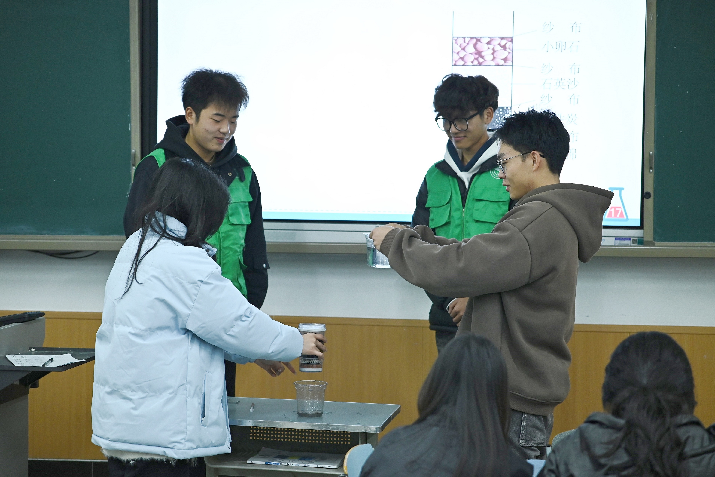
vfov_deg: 16.3
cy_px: 238
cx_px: 358
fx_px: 1668
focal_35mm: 84
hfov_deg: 24.2
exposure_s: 1/200
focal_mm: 56
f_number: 2.2
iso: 640
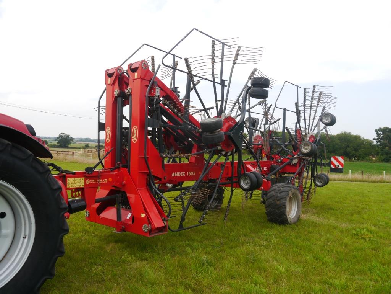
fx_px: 316
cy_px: 147
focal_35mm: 28
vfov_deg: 49.7
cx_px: 196
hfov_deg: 63.4
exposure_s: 1/320
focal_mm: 14
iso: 160
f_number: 5.6
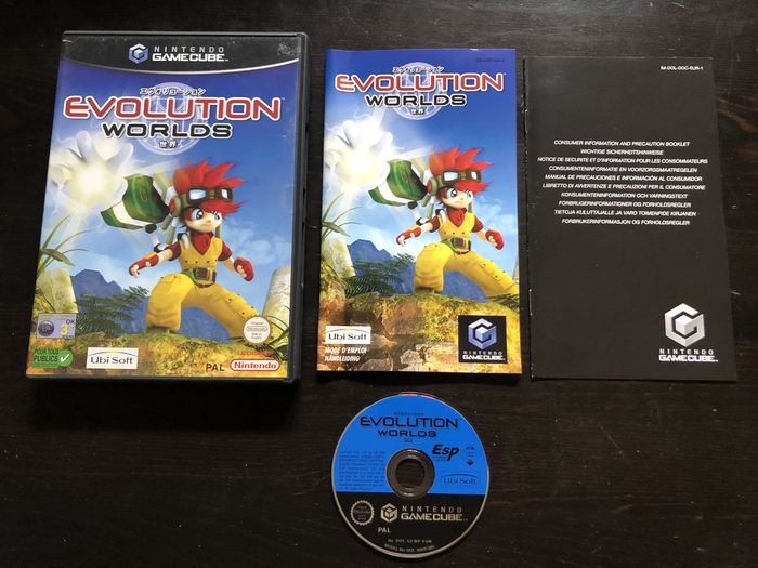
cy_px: 284
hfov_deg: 63.4
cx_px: 379
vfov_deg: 49.7
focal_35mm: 28
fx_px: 613
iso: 100
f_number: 1.8
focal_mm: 4
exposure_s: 1/15
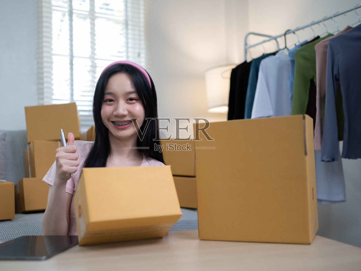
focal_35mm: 38
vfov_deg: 37.7
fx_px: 396
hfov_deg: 49.0
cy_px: 136
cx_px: 172
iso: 250
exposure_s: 1/400
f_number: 1.4
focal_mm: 23
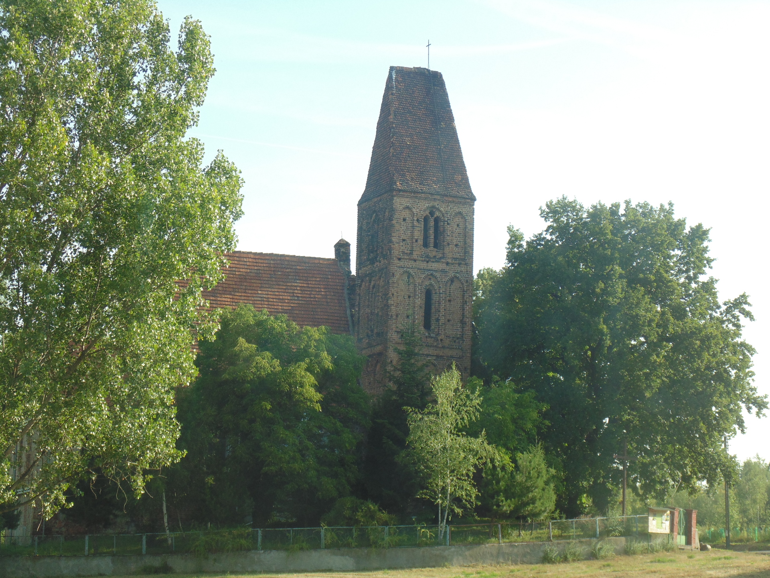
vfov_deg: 18.7
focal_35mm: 79
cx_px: 385
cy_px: 289
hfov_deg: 24.7
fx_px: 1757
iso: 80
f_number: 4.3
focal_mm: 14.1
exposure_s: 1/200
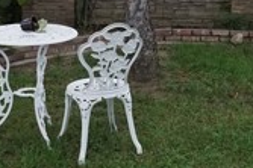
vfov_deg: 14.3
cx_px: 141
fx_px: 646
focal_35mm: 92
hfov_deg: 22.2
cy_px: -45
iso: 2000
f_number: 3.5
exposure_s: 1/160
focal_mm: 16
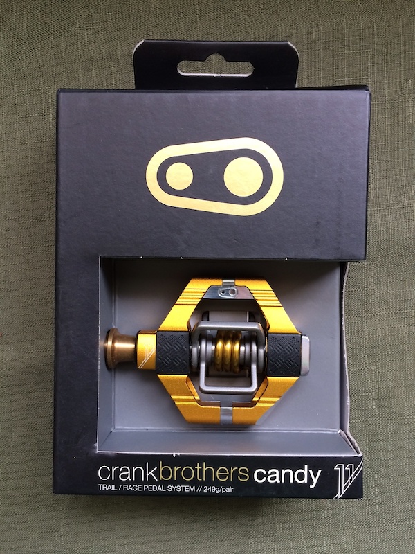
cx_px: 208
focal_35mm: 29
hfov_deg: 48.2
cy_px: 277
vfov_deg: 61.7
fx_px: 464
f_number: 2.2
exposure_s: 1/40
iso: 40
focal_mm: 4.15
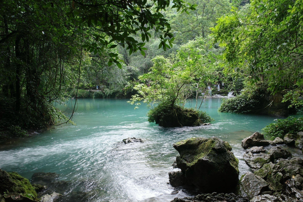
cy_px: 101
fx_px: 236
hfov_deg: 65.5
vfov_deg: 46.4
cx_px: 152
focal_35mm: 28
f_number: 11
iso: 640
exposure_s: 1/20
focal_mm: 18.3
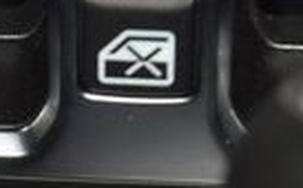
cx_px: -223
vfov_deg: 2.6
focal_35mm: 501
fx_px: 4129
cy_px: 386
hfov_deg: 4.2
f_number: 8
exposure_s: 1/125
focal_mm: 70
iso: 100
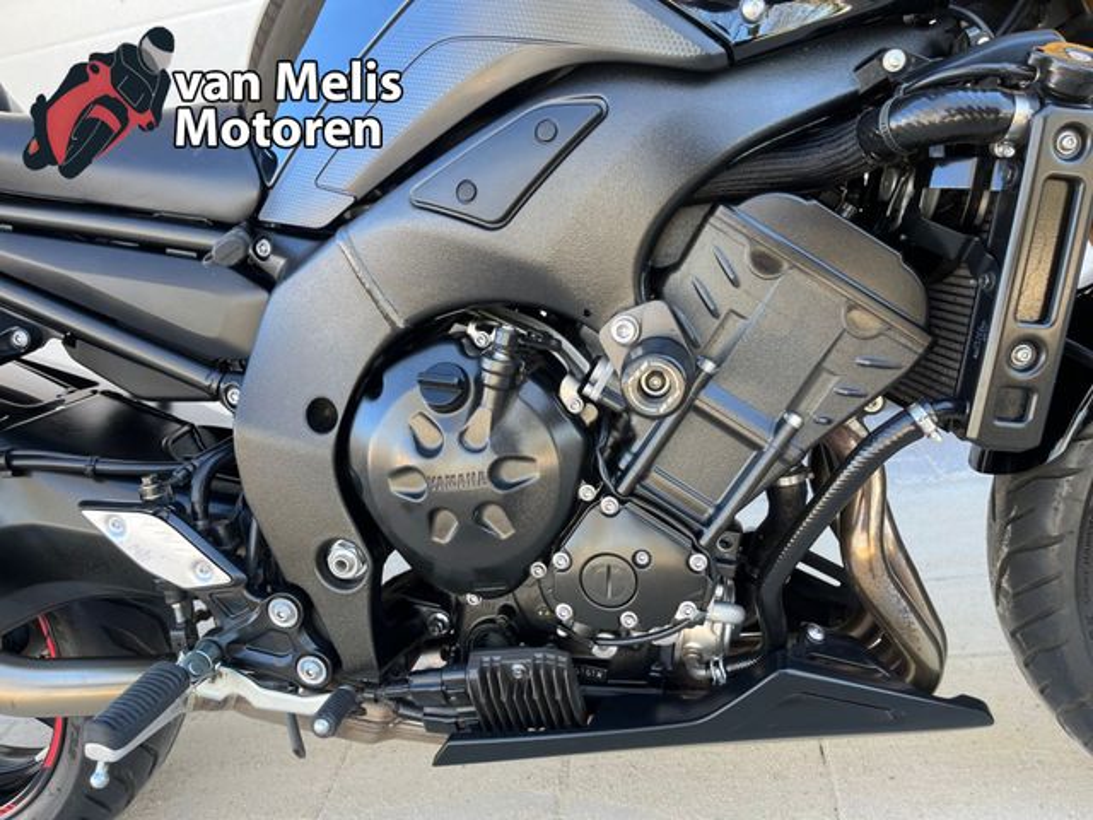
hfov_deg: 67.3
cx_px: 546
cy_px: 410
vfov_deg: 53.1
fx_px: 821
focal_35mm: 26
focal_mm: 5.1
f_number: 1.6
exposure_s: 1/121
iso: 64
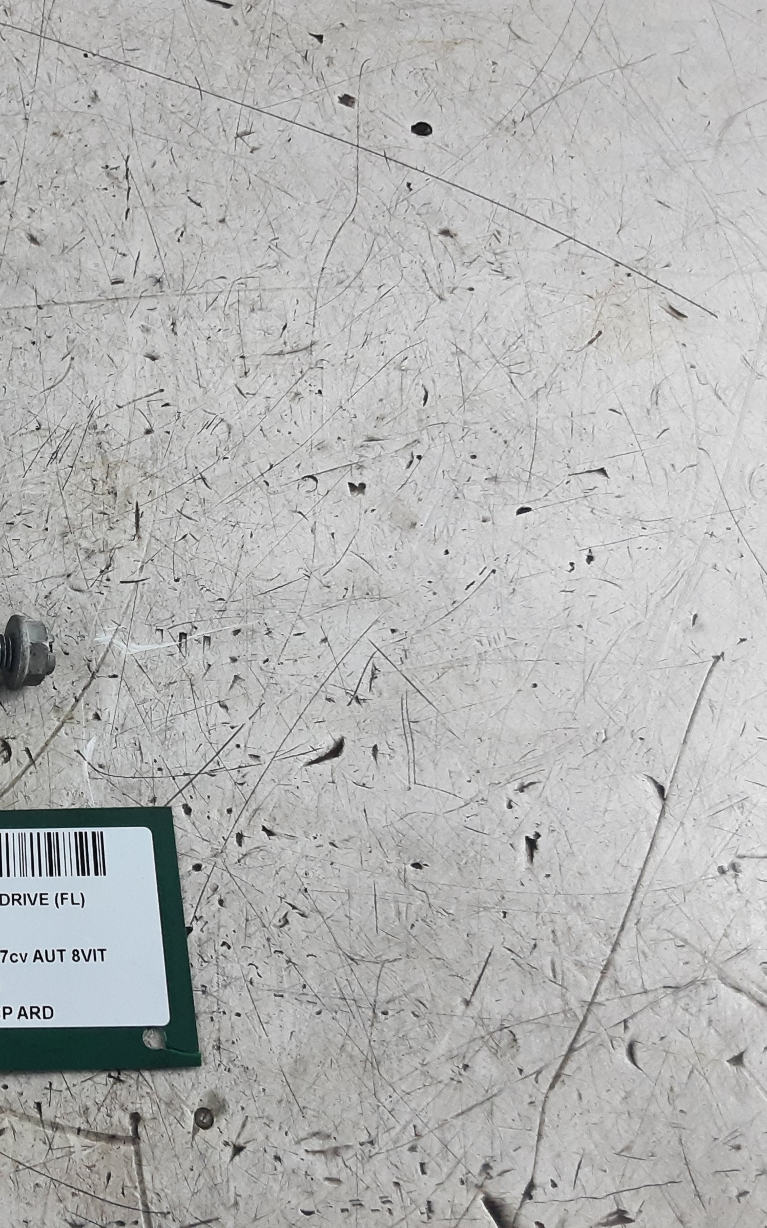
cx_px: -45
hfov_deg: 29.9
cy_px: 621
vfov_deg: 50.4
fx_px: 1304
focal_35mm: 39
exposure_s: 1/50
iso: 125
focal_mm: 2.91
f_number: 1.9
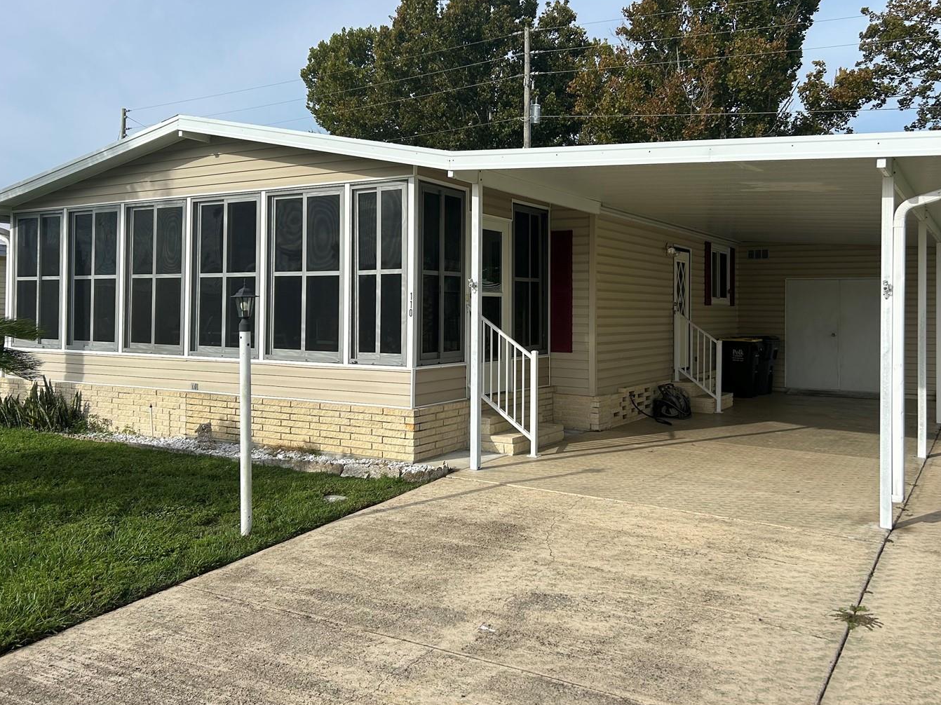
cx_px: 489
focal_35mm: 31
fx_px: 843
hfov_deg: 58.3
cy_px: 291
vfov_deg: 45.2
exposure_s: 1/3831
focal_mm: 5.7
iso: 50
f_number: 1.5
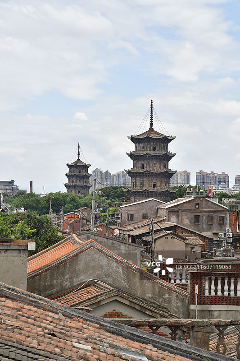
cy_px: 180
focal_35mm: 99
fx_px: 990
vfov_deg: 20.6
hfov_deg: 13.8
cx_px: 120
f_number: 11
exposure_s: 1/400
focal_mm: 66
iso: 320
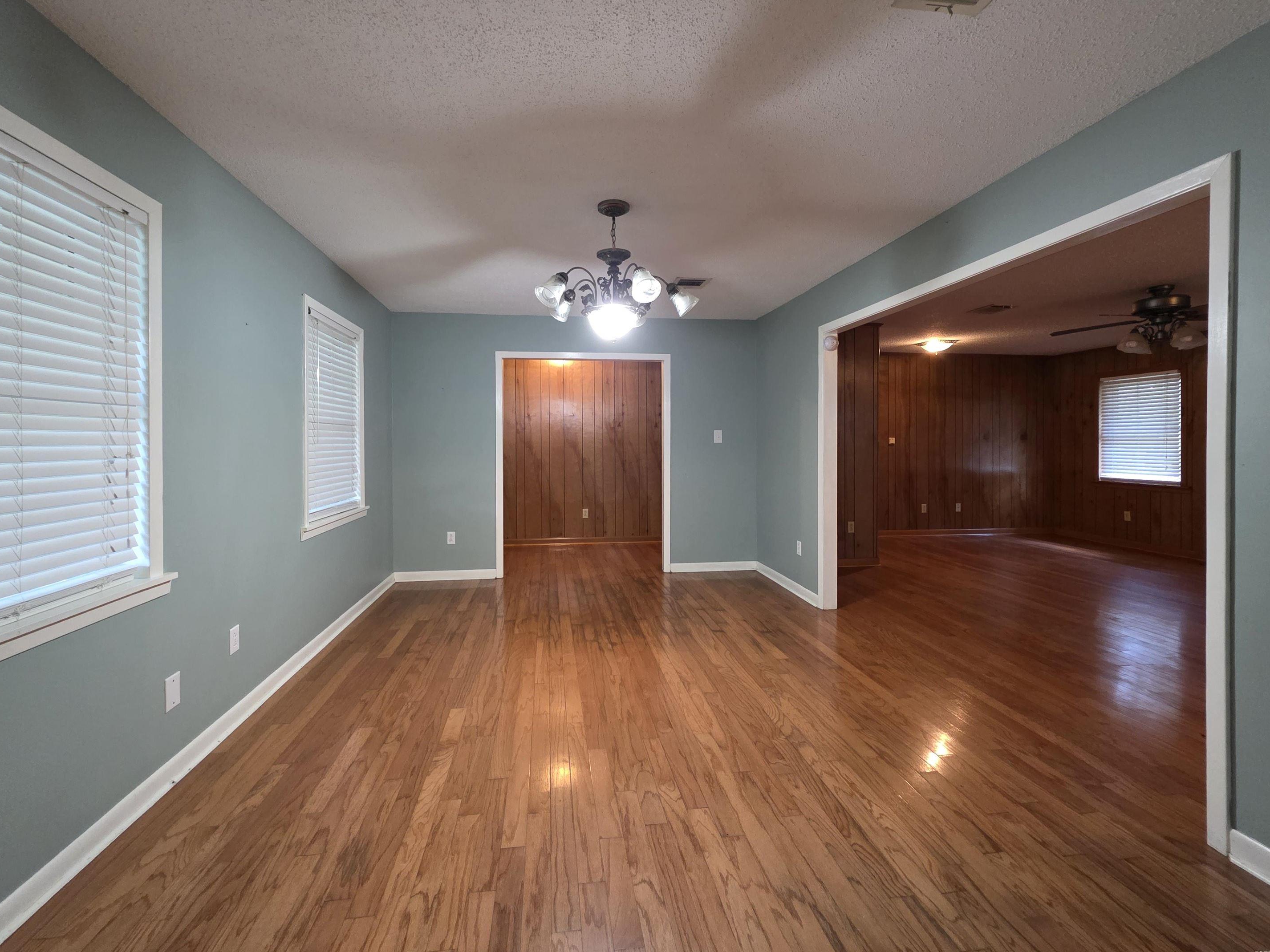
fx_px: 514
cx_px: 615
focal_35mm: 14
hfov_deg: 102.0
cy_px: 447
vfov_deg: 85.6
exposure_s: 1/60
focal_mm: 2.2
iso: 640
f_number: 1.9
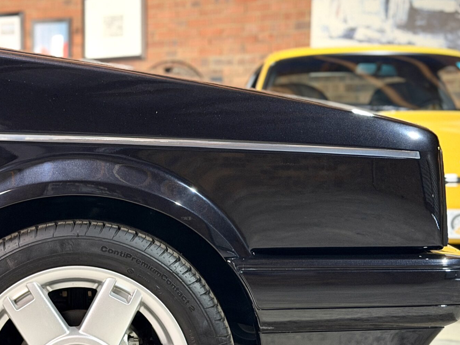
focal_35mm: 92
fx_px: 1223
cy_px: 251
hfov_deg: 21.1
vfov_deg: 16.0
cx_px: 97
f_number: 1.78
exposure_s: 1/33
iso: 500
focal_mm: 6.76
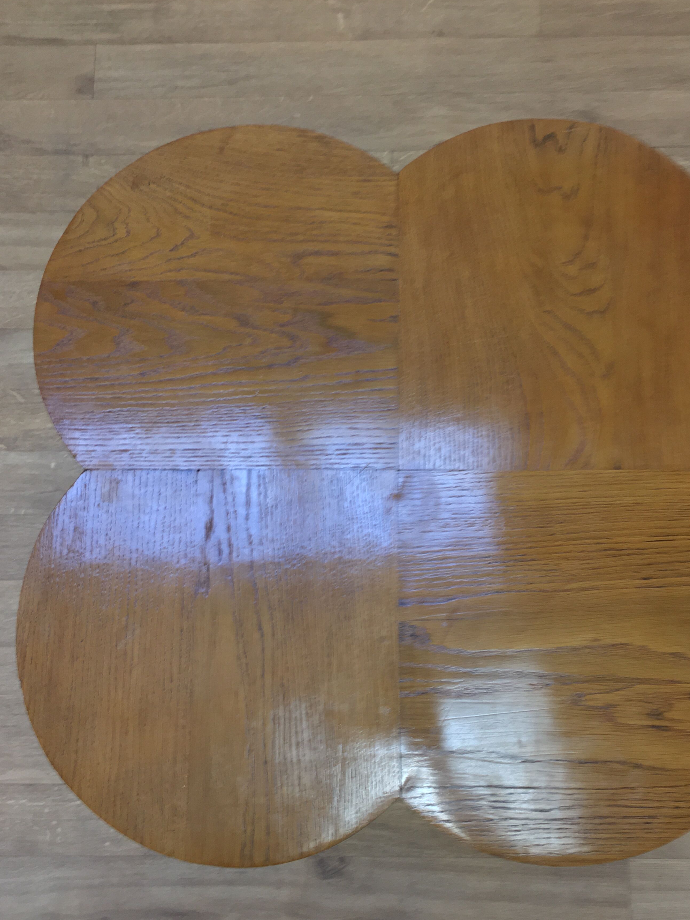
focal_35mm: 34
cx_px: 383
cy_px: 493
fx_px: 904
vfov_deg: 53.9
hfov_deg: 41.7
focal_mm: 4.15
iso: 64
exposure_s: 1/33
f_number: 2.2
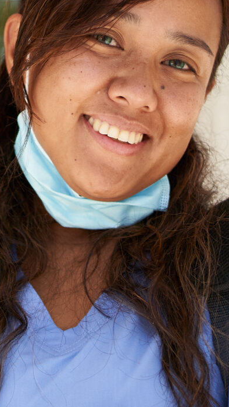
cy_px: 325
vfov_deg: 15.9
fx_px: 1446
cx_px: -74
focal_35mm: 134
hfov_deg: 8.9
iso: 100
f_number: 1.4
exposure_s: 1/3200
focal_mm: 35
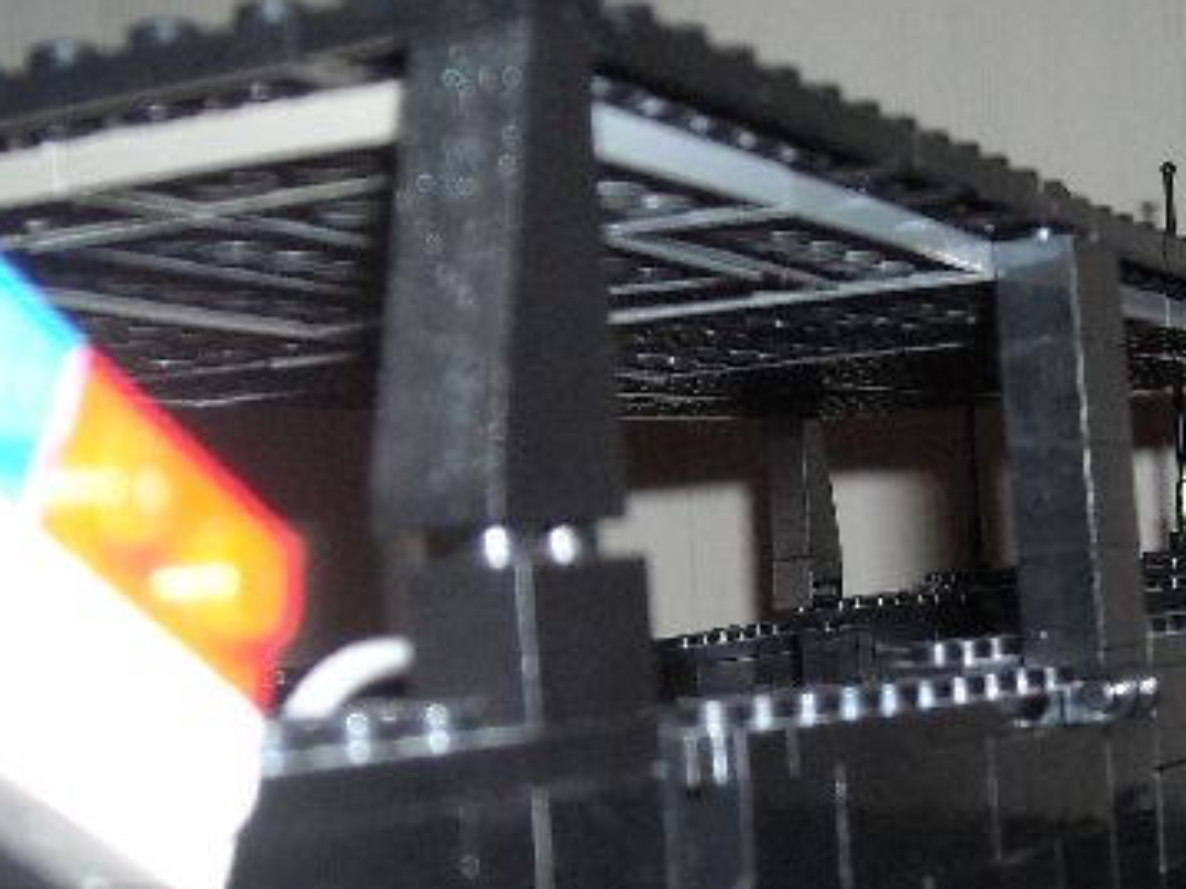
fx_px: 2672
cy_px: 714
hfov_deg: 24.9
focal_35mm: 78
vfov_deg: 18.7
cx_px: 763
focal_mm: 5.7
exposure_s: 1/60
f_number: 2.8
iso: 200
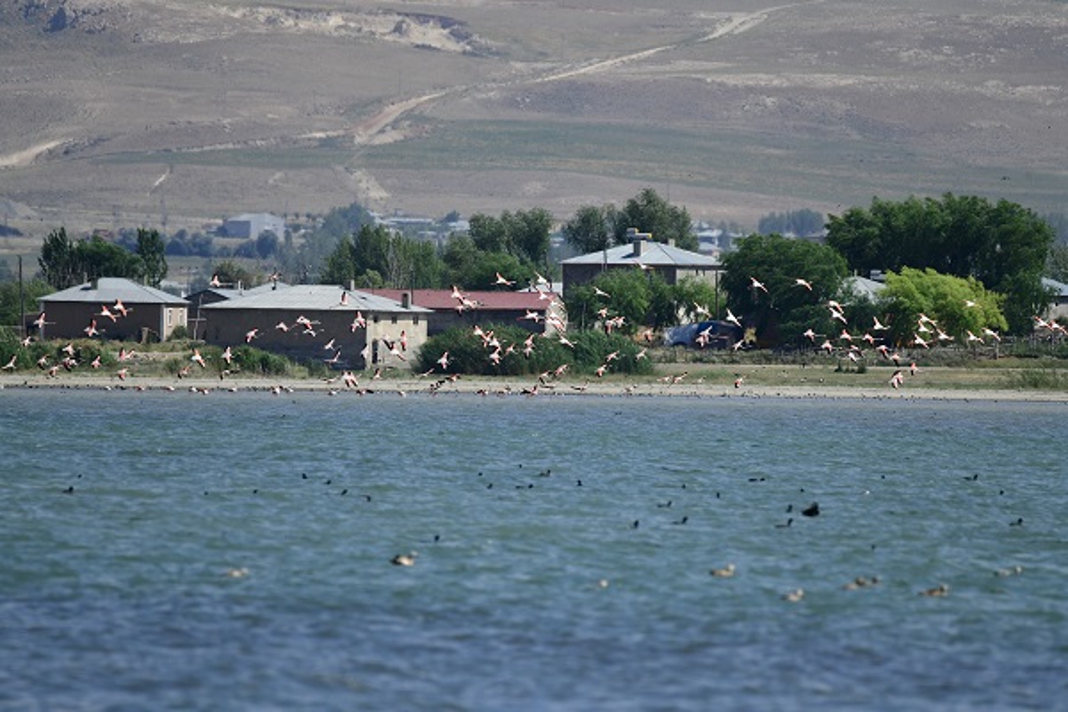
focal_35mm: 600
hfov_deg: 3.4
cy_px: 356
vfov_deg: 2.3
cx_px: 534
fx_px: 17799
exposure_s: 1/2000
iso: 400
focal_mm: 600
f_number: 7.1
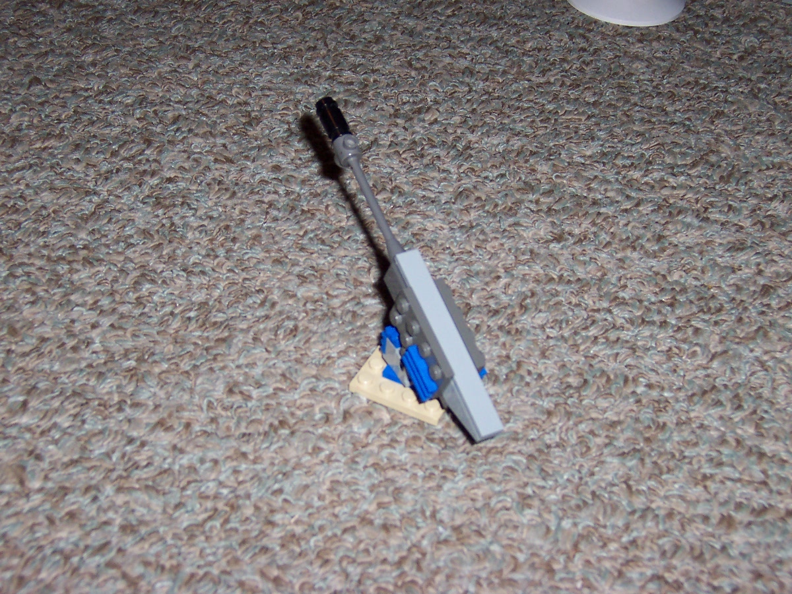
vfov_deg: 21.9
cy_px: 297
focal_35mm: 67
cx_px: 396
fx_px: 1533
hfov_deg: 29.0
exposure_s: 1/60
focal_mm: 10.4
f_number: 3.4
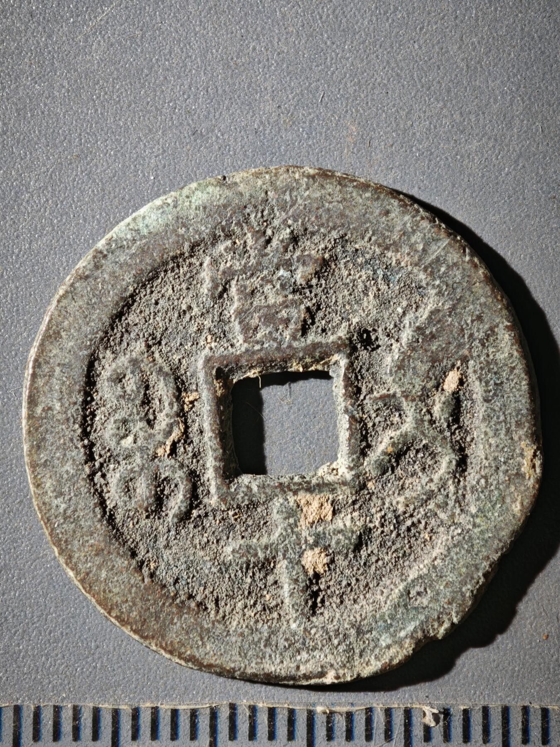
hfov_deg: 15.1
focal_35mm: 98
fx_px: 2114
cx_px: 280
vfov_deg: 20.0
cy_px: 374
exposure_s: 1/100
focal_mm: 9
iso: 125
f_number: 2
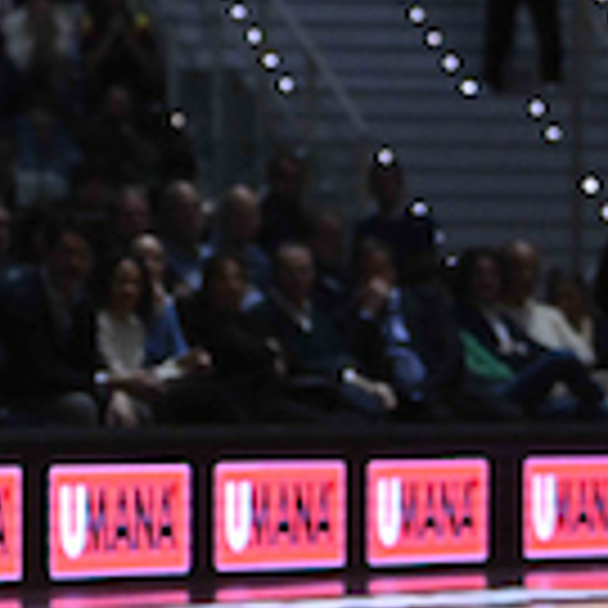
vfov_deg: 5.7
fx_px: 6140
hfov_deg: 5.5
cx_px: -635
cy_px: -23
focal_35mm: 309
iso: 3200
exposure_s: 1/1000
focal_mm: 82
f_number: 3.2
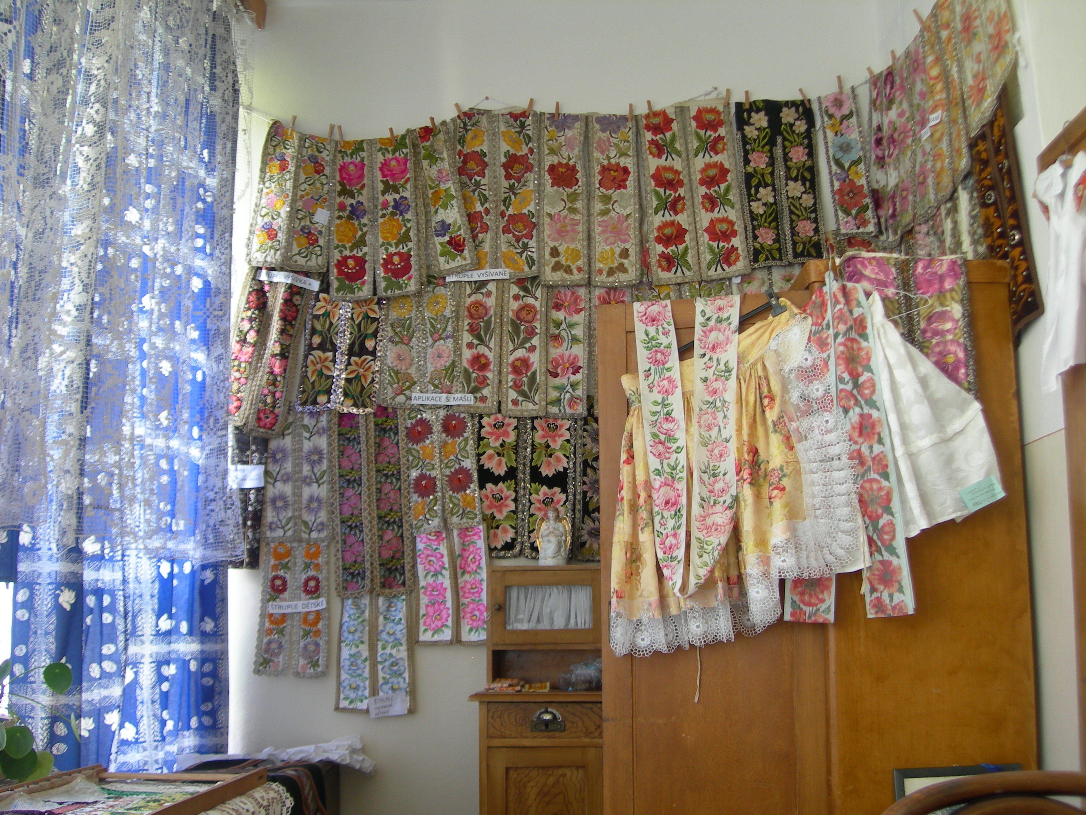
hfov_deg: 49.0
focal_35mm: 38
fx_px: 1192
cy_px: 408
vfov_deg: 37.7
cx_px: 543
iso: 50
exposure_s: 1/4.4
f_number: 2.8
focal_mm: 7.8
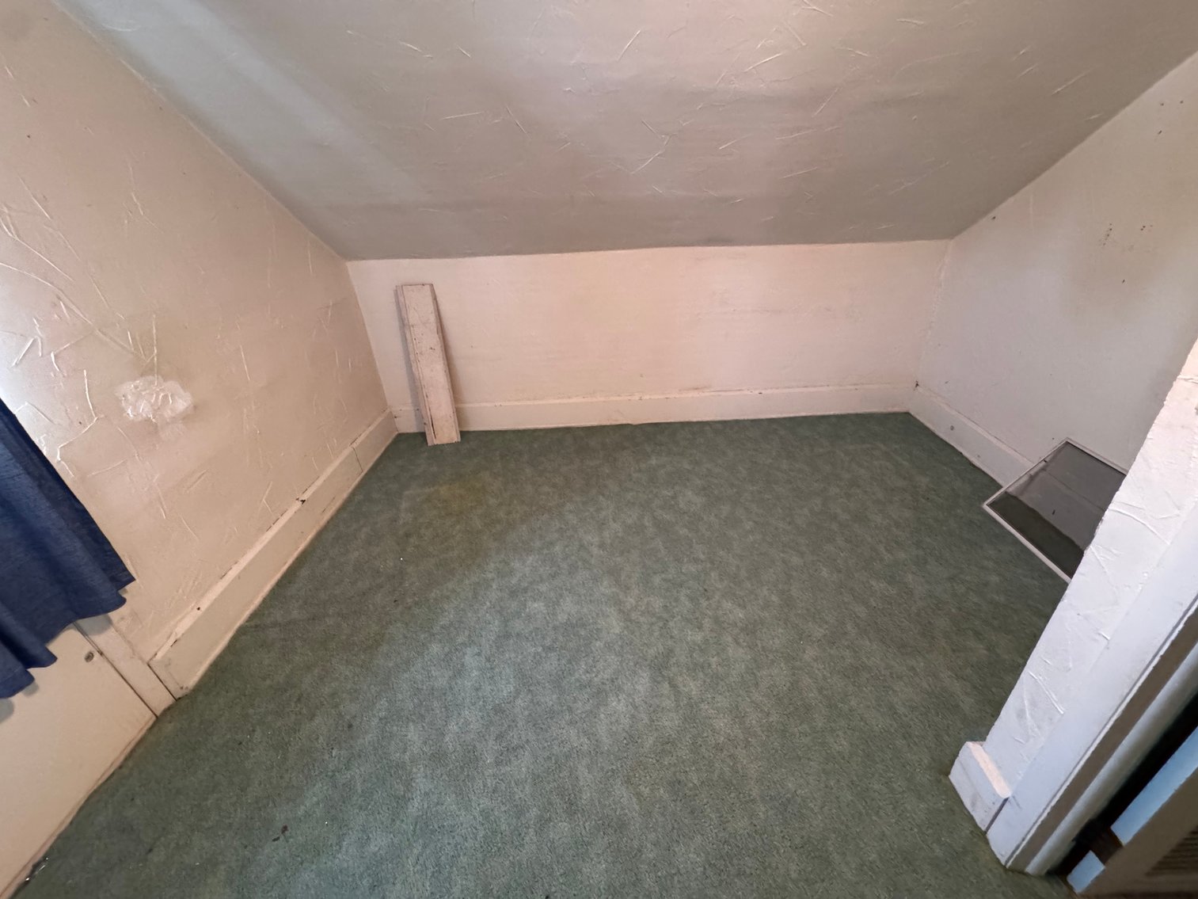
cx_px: 599
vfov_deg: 85.7
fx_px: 485
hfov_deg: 102.1
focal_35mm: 14
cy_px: 450
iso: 1000
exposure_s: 1/60
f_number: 2.2
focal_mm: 2.22
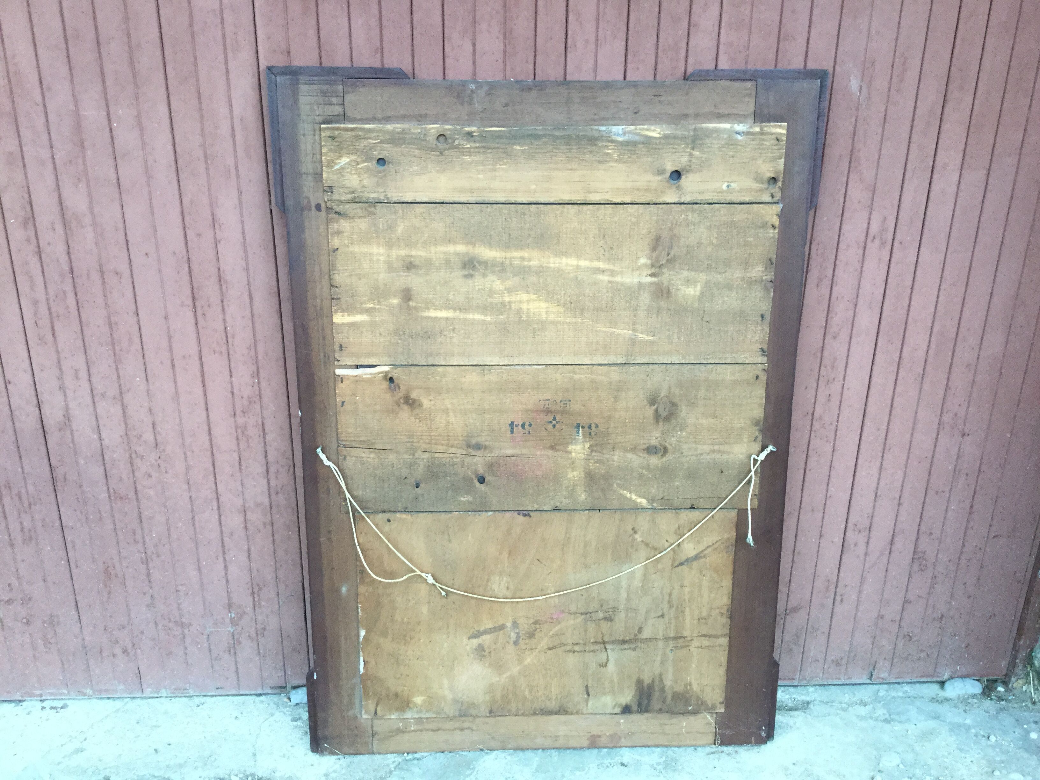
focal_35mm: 31
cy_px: 390
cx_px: 520
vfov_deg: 45.4
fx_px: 931
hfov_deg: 58.4
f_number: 2.4
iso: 50
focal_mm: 3.3
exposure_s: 1/33
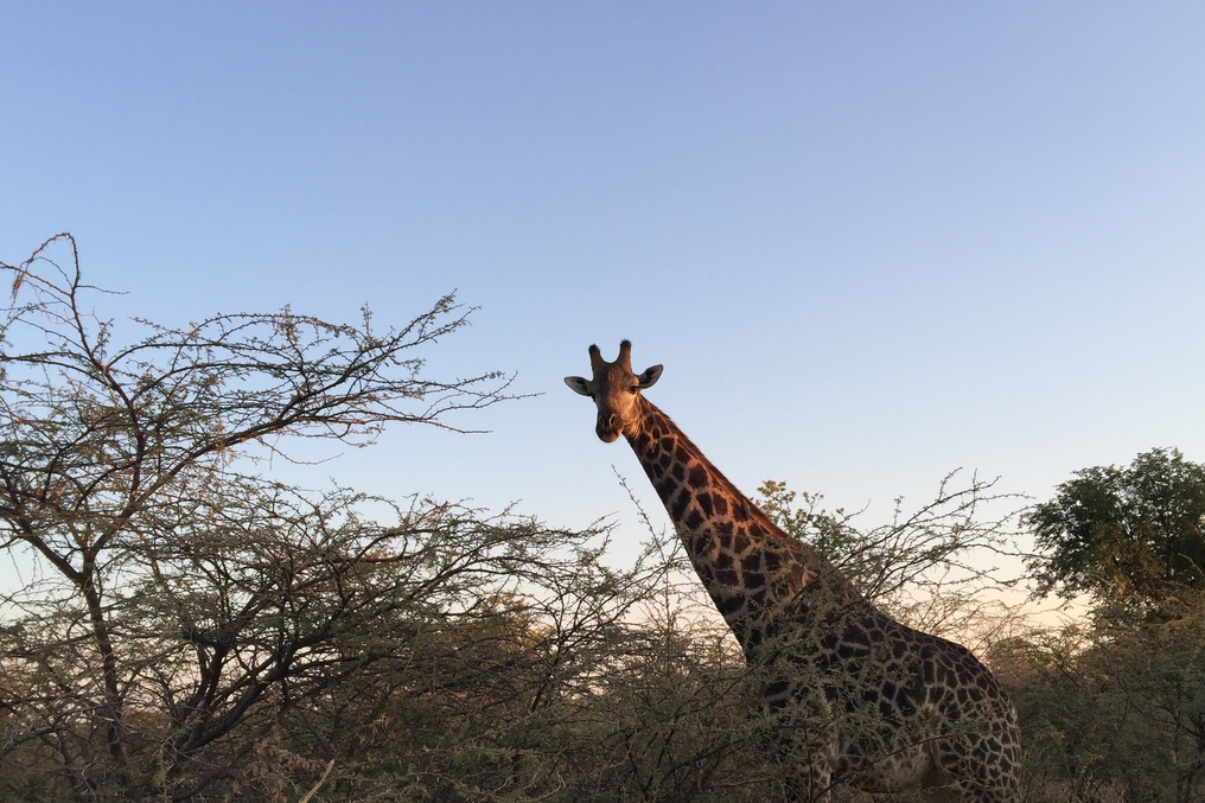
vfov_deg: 34.8
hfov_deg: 50.7
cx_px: 644
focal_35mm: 38
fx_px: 1272
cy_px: 521
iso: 32
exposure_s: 1/267
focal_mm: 4.15
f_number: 2.2
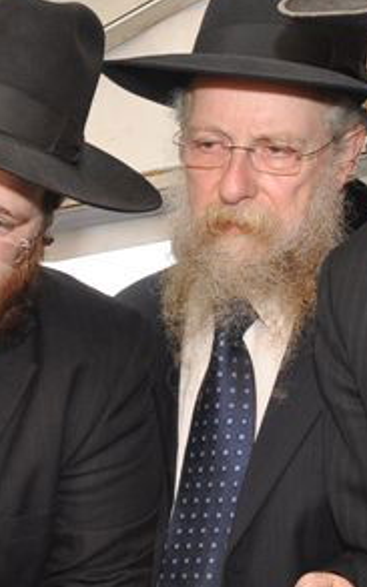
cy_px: 627
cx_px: -373
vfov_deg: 20.7
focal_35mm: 96
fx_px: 1537
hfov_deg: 12.1
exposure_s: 1/60
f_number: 6.3
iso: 500
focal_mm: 18
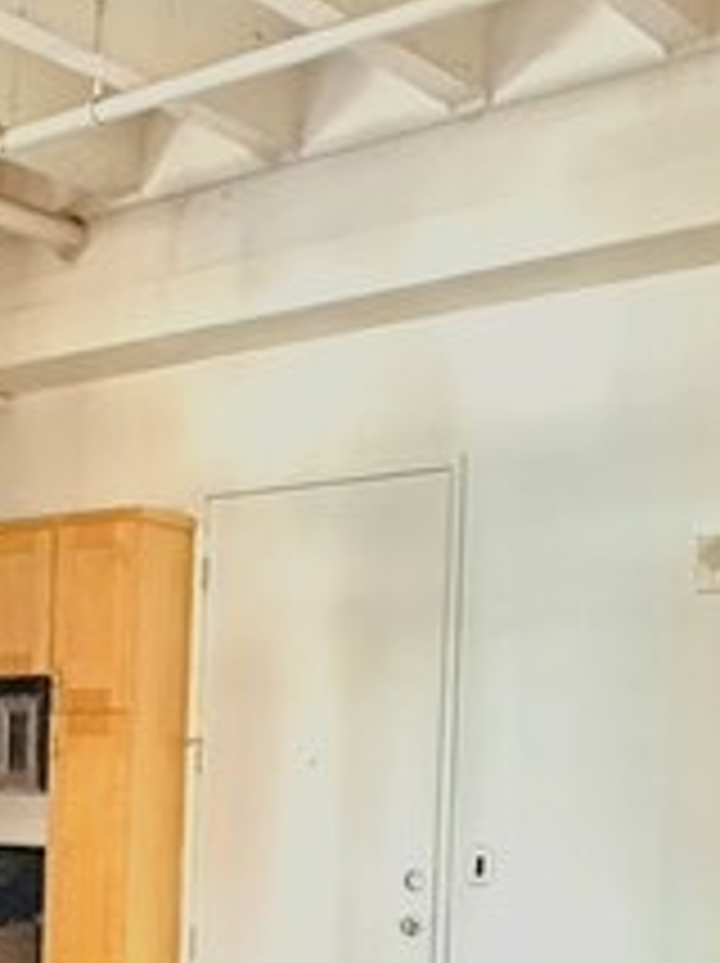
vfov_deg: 28.0
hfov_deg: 20.7
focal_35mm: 67
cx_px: -104
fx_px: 1862
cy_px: 846
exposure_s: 1/30
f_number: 2.2
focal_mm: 2.22
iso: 1600
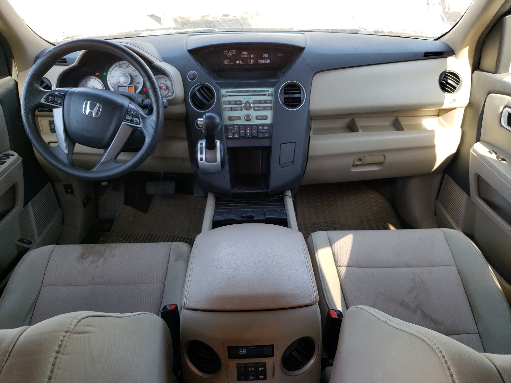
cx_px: 256
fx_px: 384
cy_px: 192
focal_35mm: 26
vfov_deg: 53.1
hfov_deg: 67.3
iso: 50
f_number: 1.5
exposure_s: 1/120
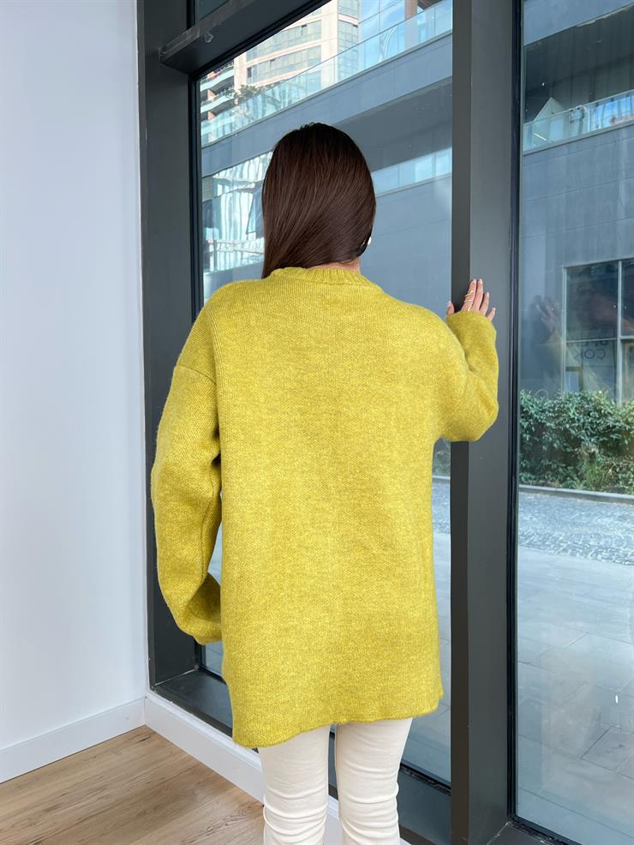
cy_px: 422
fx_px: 635
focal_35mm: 26
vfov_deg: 67.3
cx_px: 317
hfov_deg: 53.1
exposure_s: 1/190
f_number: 1.5
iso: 40
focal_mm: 5.7
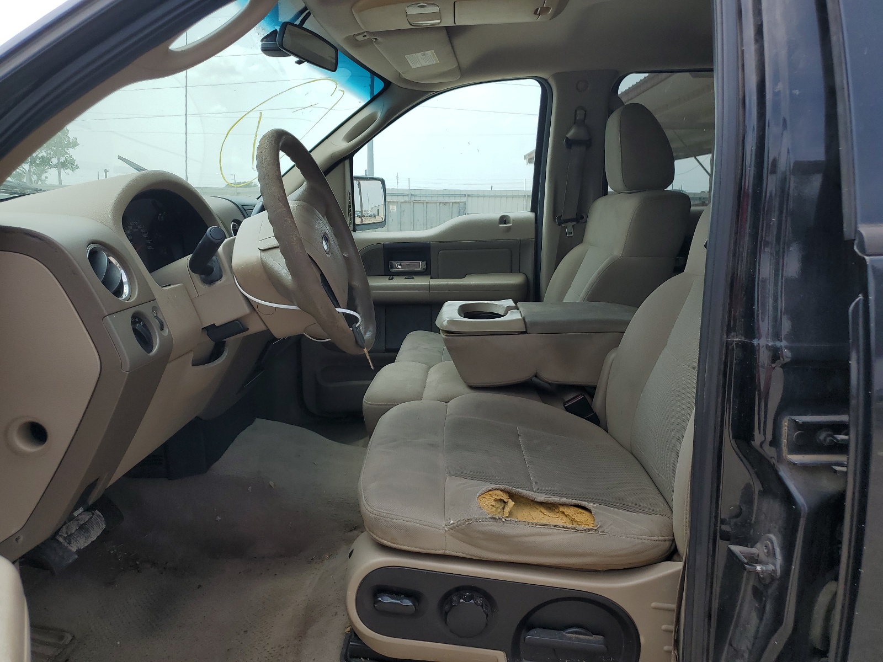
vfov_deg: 53.1
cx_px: 442
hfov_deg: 67.3
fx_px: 663
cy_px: 331
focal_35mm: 26
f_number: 1.5
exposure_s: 1/1667
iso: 50
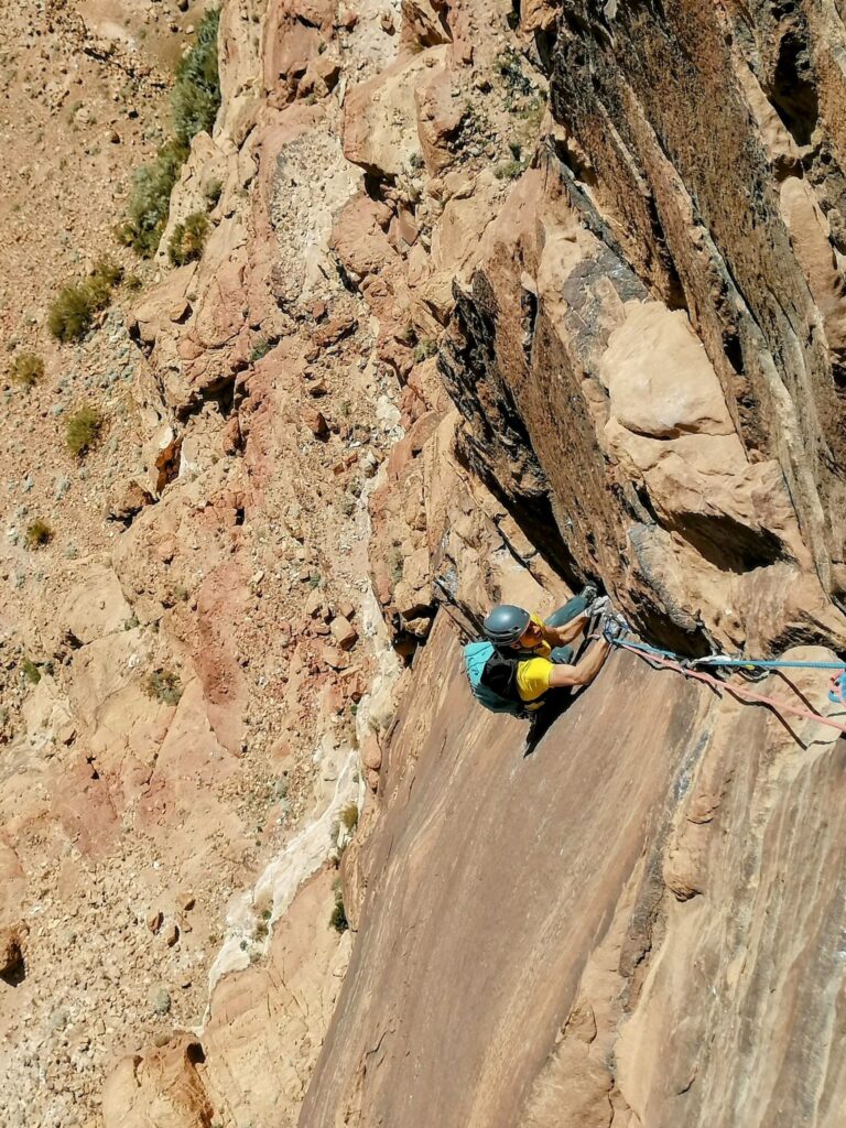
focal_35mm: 32
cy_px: 564
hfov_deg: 44.2
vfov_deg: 56.8
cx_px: 423
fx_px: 1043
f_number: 1.8
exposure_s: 1/2028
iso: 50
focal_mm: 4.75
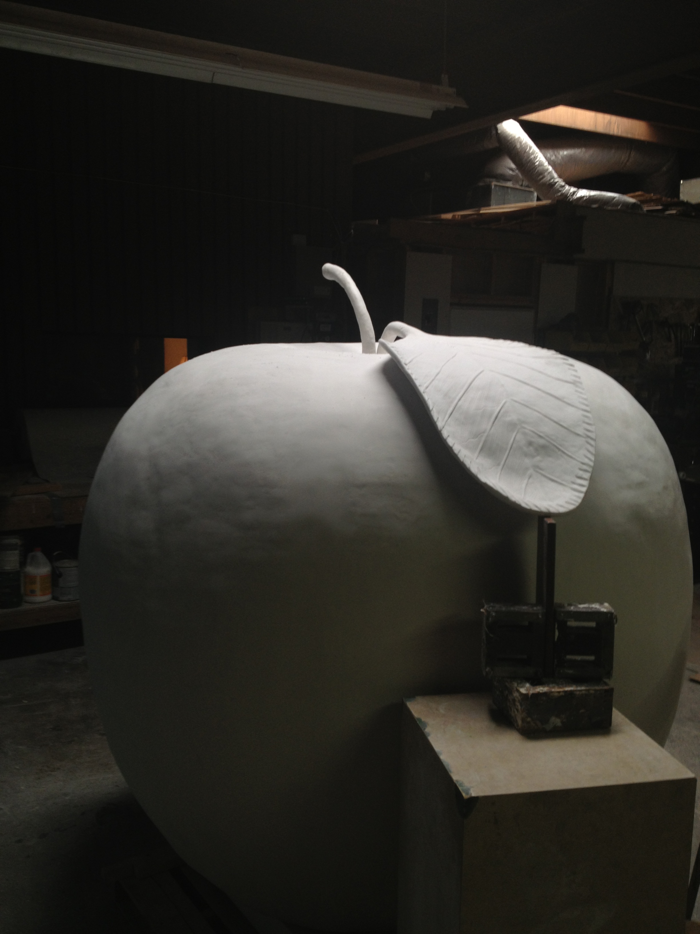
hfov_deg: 40.7
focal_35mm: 35
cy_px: 467
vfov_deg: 52.6
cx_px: 350
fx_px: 944
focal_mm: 4.28
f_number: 2.4
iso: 50
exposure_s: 1/60
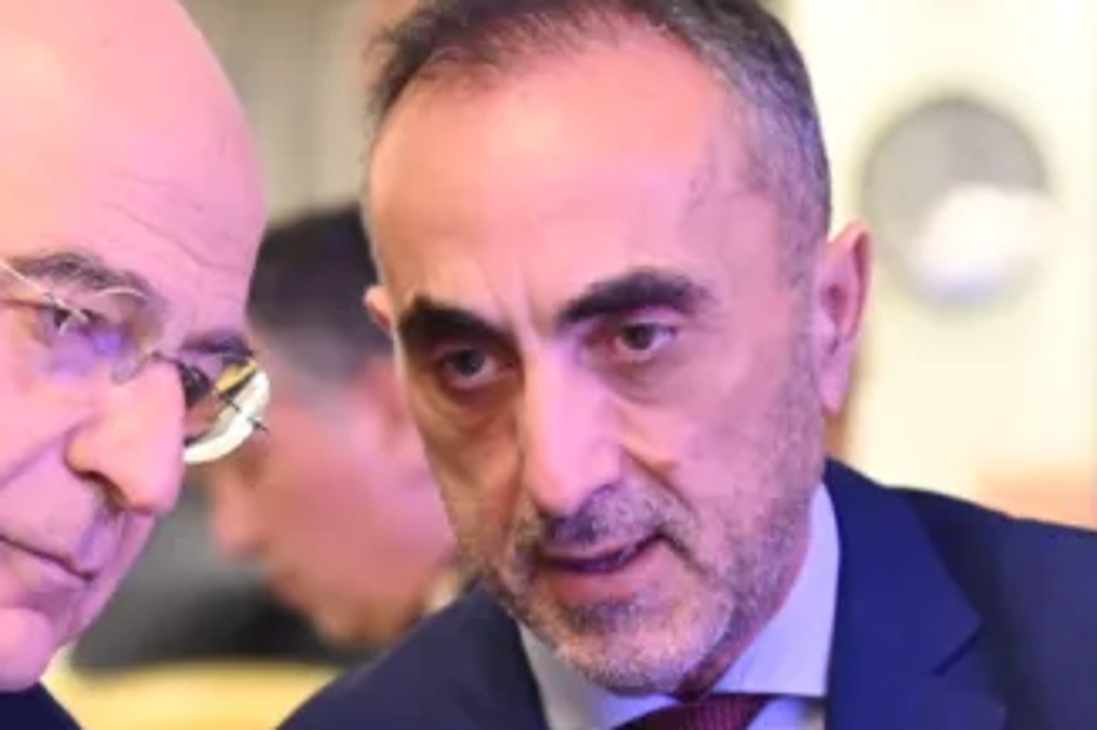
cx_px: 67
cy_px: 409
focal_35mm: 220
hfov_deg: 9.3
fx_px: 6700
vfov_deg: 6.2
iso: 3200
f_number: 2.8
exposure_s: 1/100
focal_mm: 70
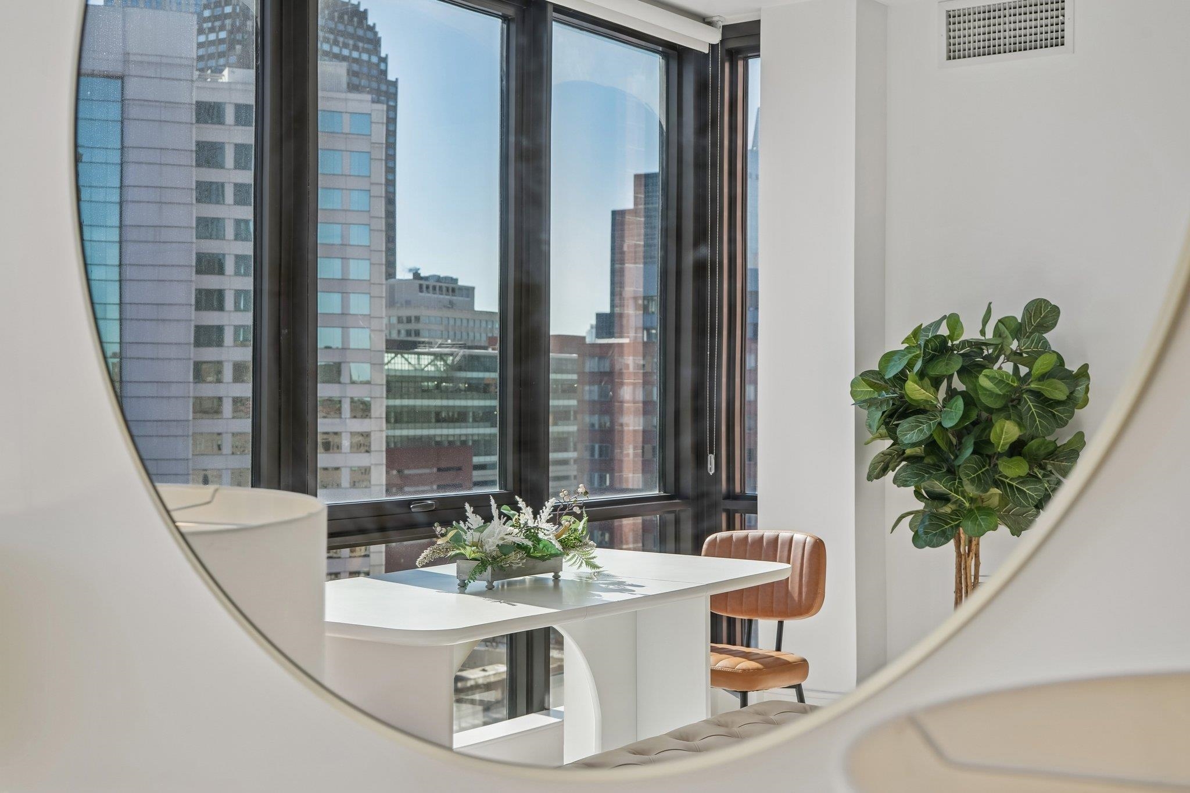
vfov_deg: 27.0
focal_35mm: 50
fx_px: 1653
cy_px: 396
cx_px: 595
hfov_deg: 39.6
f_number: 8
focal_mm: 50
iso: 400
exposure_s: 1/320
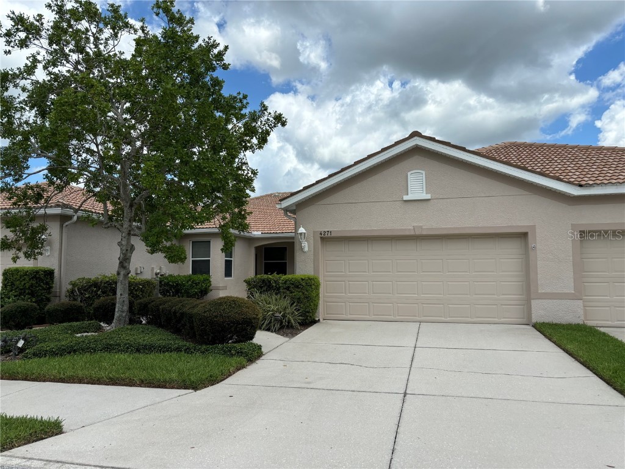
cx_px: 312
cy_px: 234
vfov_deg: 53.1
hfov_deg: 67.3
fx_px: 469
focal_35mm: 26
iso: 50
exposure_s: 1/4255
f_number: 1.6
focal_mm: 5.96
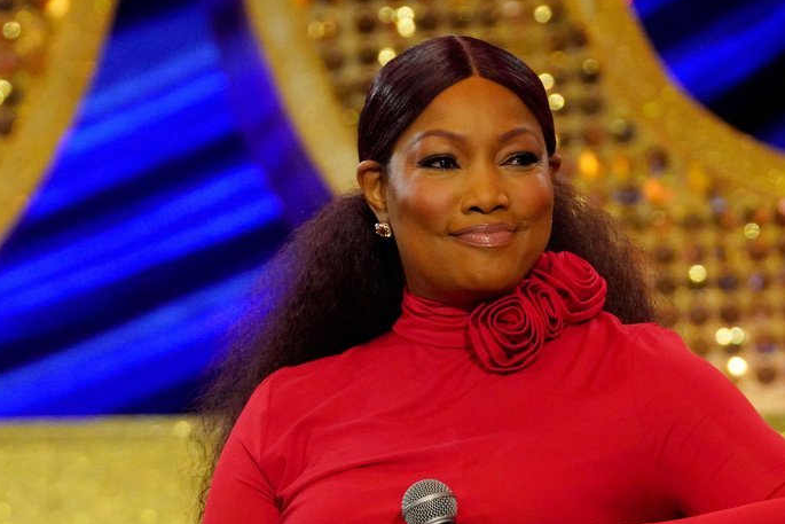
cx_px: 366
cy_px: 358
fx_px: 12605
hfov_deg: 3.6
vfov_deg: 2.4
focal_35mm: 578
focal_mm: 396
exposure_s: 1/320
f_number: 9
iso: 12800
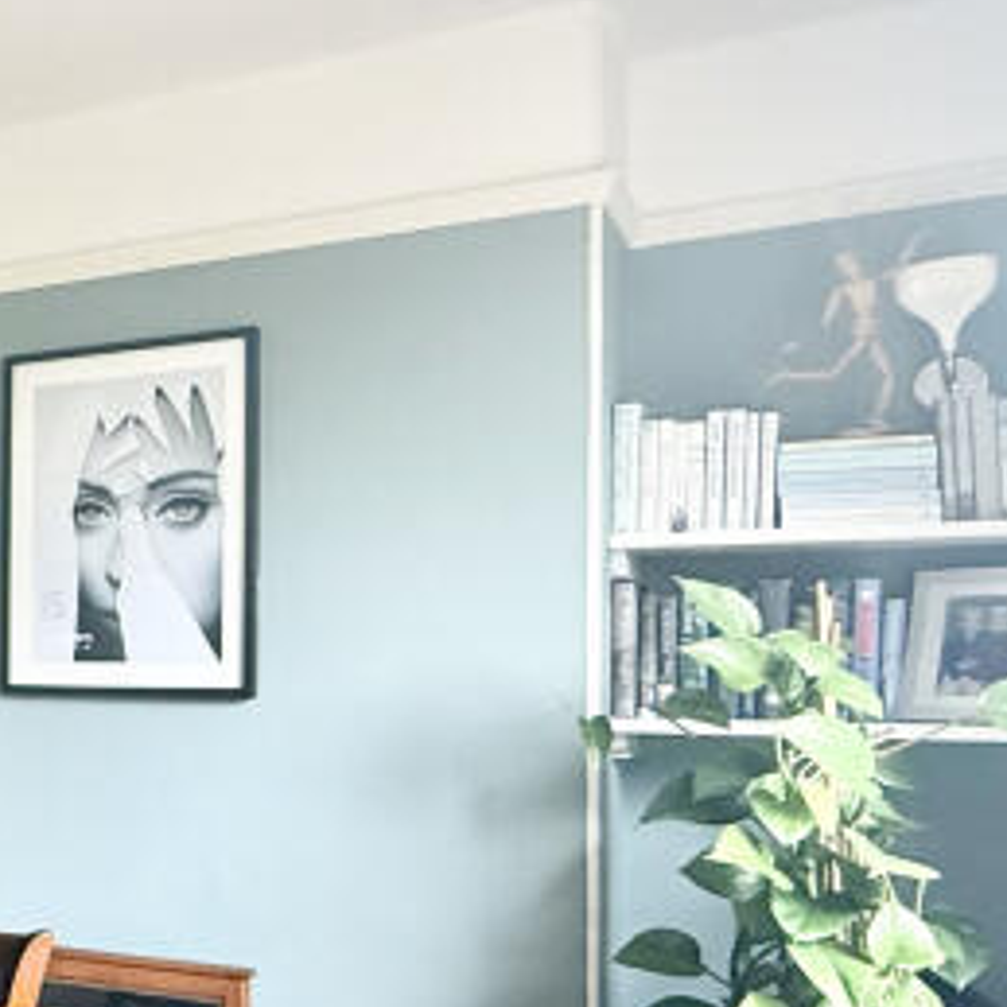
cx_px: -393
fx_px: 1613
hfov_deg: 27.3
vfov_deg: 34.4
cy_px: 653
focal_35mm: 49
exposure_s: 1/99
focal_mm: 2.22
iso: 320
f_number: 2.2
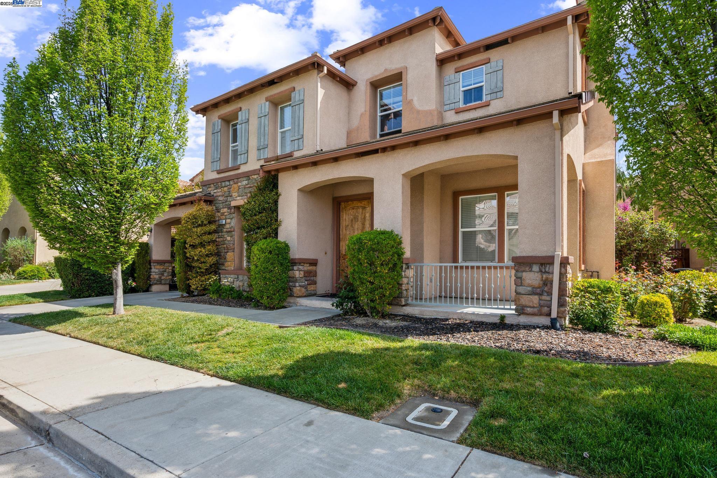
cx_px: 358
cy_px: 239
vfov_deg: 67.4
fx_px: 358
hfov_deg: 90.0
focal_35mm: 18
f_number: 11
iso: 100
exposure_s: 1/50
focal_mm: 18
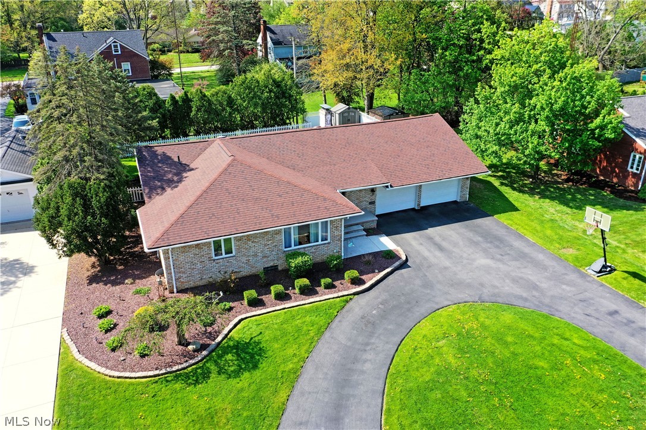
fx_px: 502
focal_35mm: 28
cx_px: 323
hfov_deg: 65.5
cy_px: 215
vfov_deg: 46.4
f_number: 5
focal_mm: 10.26
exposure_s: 1/240
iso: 100
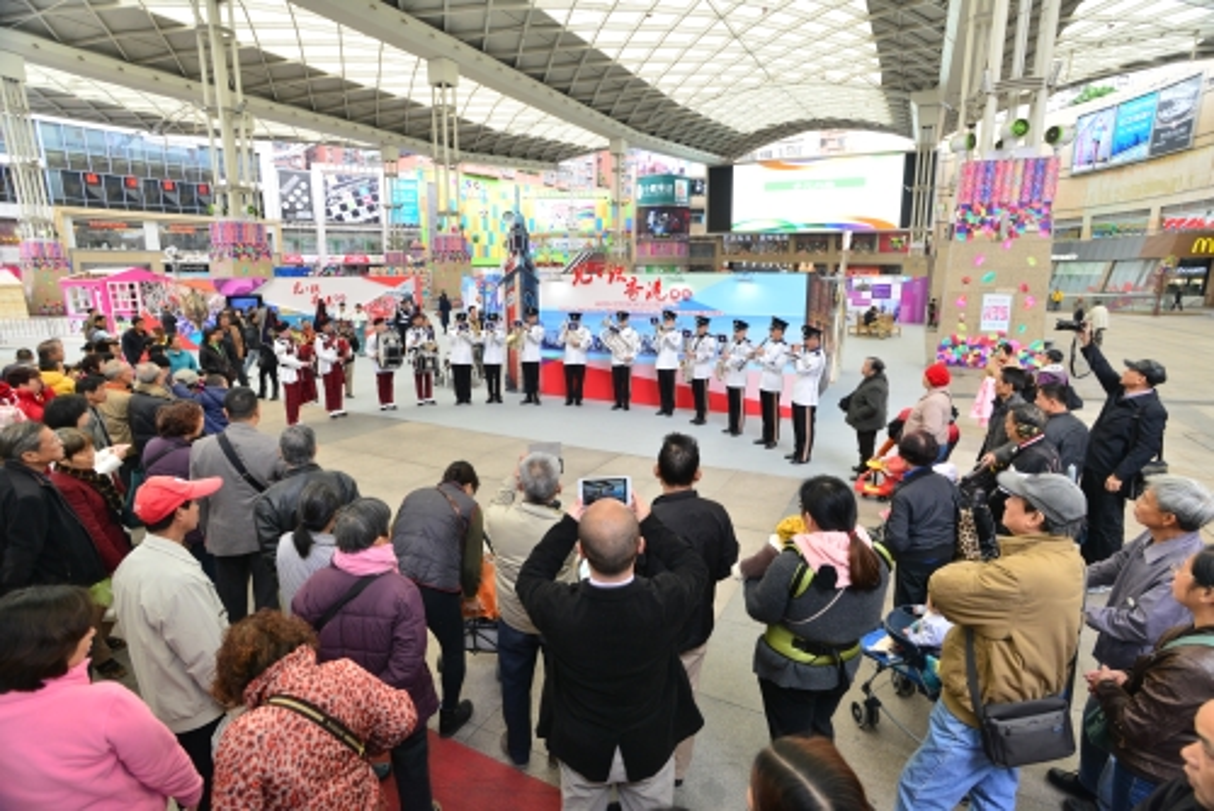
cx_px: 607
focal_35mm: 17
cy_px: 406
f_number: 8
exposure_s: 1/100
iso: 1000
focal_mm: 17
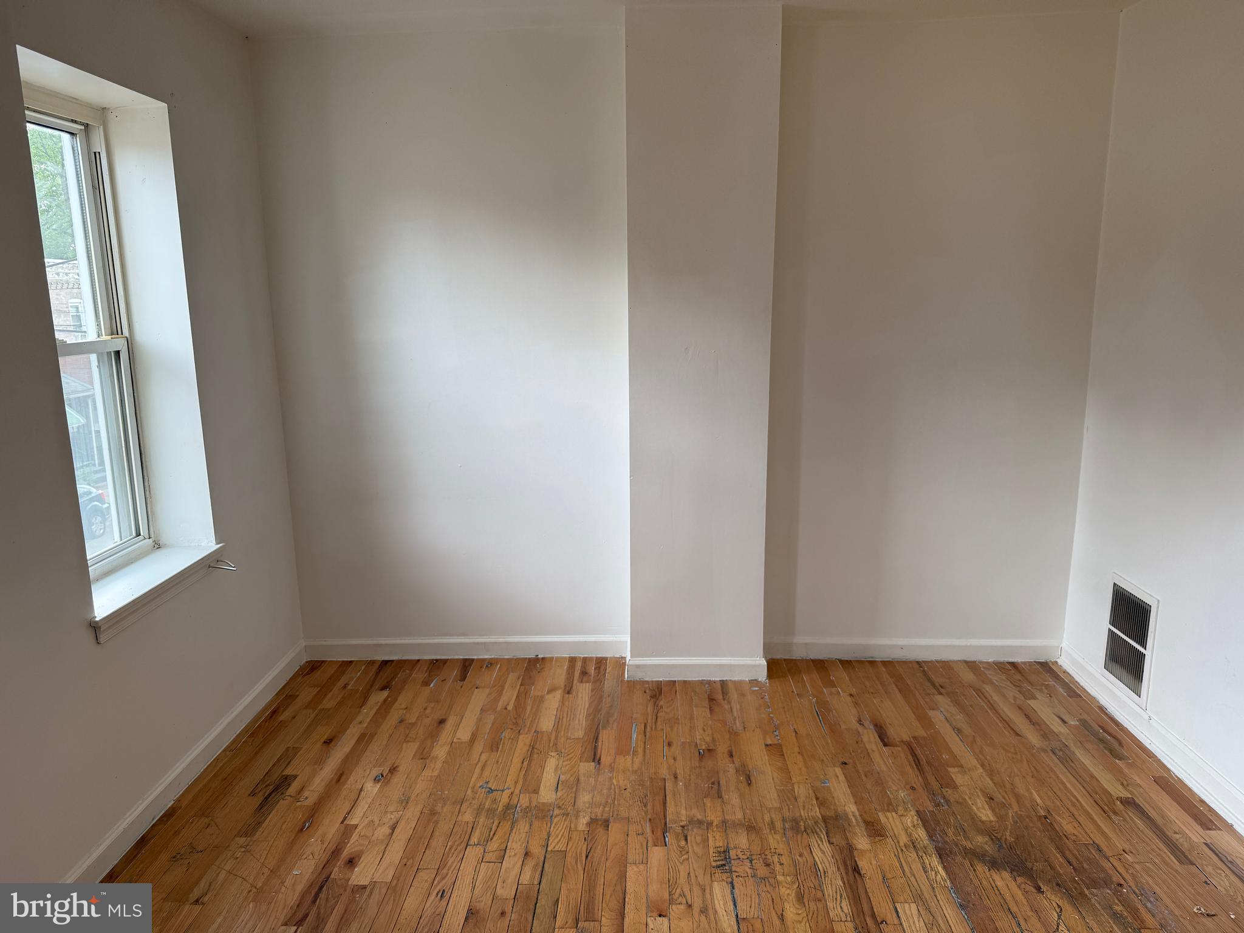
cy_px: 466
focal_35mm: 24
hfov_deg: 71.6
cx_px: 622
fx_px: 862
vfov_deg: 56.8
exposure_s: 1/184
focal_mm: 6.76
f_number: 1.78
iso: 100
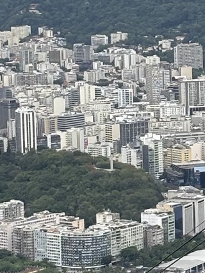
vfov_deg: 8.1
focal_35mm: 244
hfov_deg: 6.1
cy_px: 100
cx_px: 232
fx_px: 1925
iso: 40
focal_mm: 5.96
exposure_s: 1/2778
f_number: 1.6
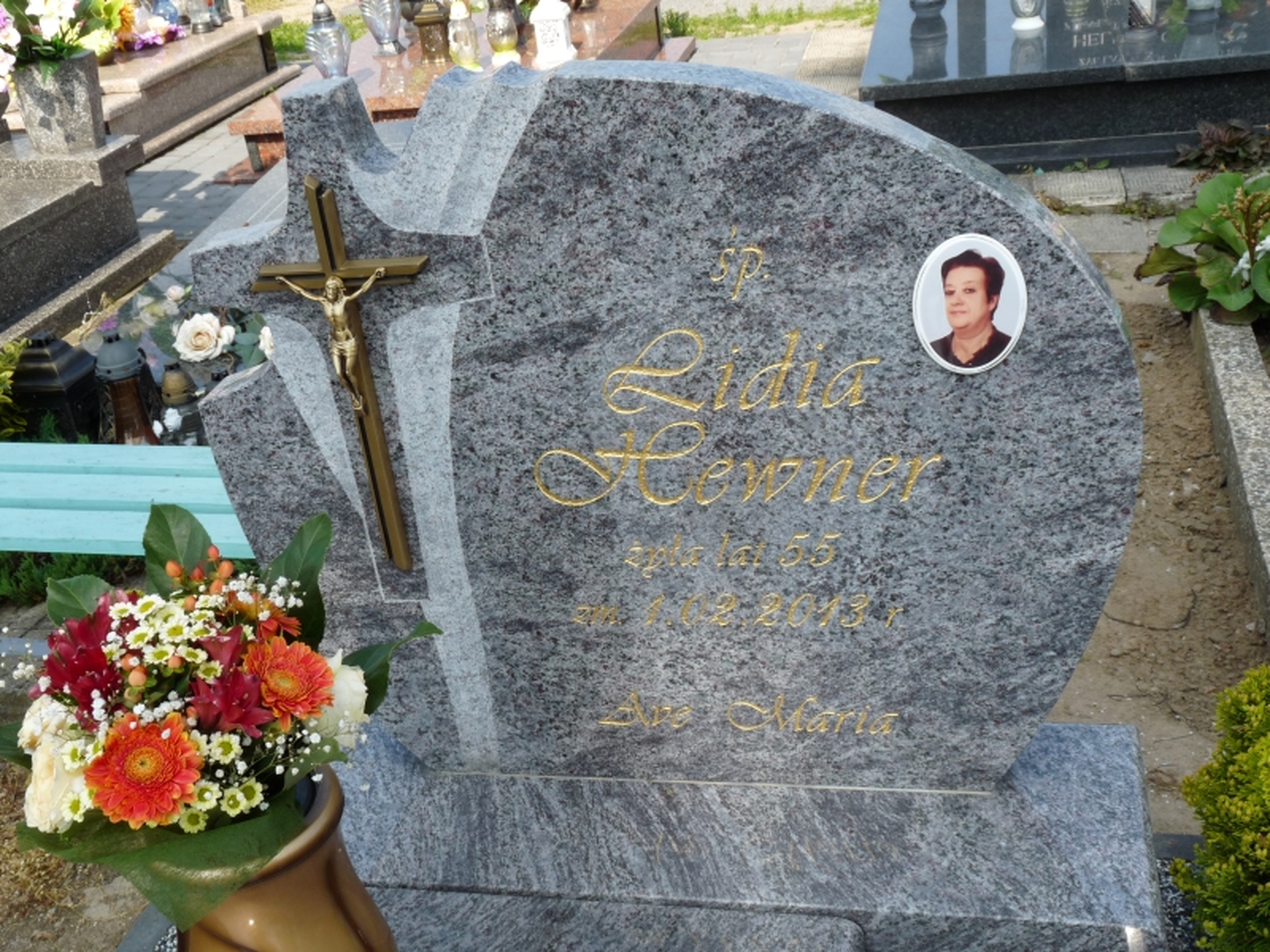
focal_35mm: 42
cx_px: 635
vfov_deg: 34.3
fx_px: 1541
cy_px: 476
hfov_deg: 44.8
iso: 100
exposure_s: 1/200
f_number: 5.6
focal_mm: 7.4
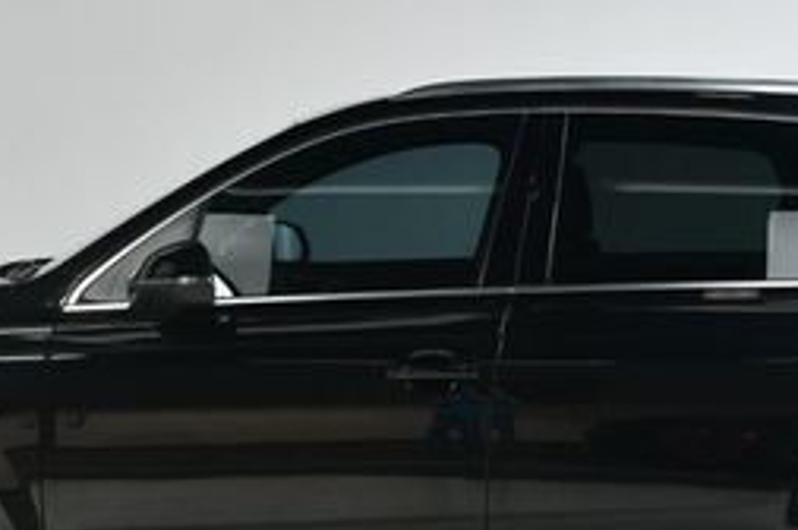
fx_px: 1904
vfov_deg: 15.6
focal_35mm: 86
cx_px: 438
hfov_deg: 23.7
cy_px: 495
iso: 100
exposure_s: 1/160
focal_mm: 23
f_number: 11
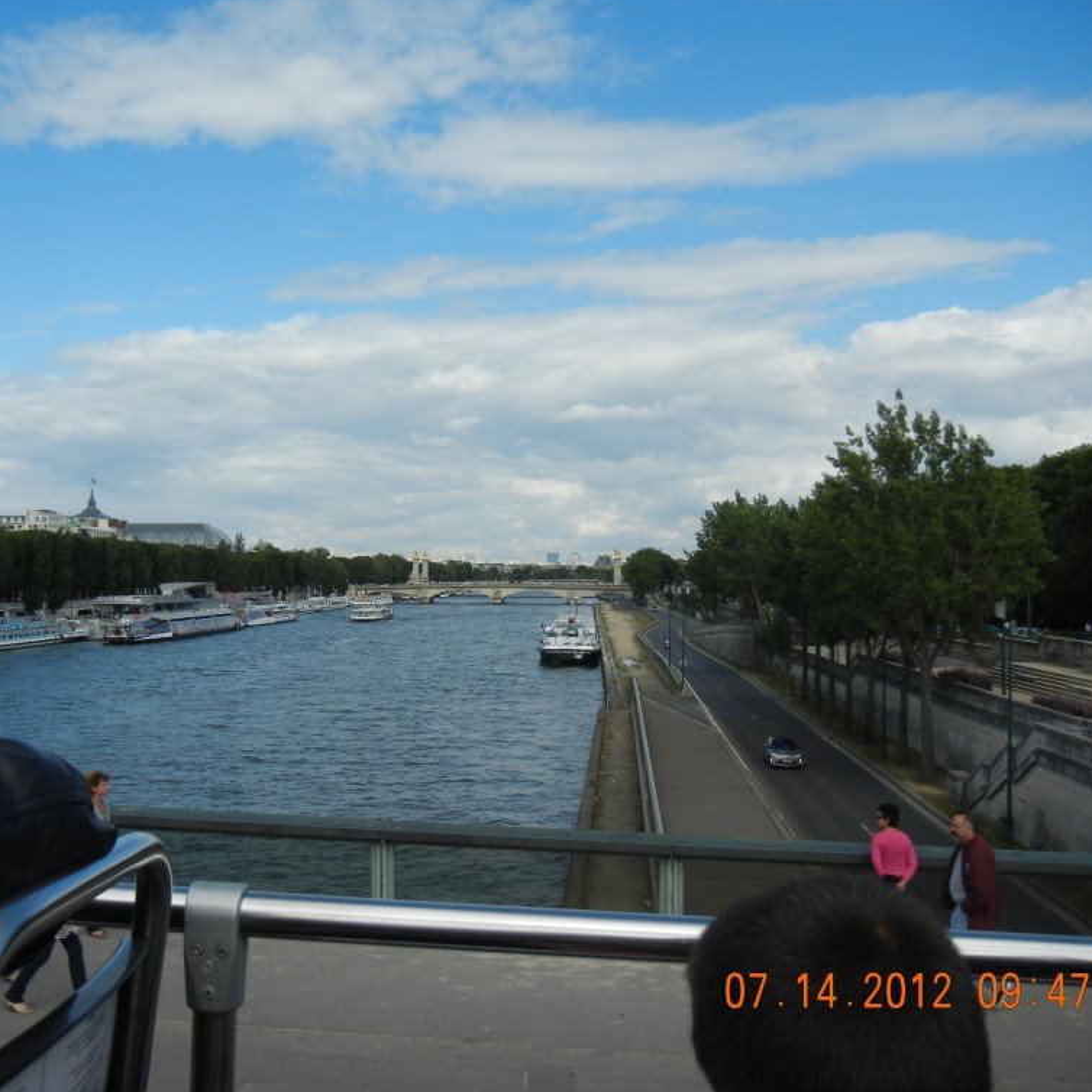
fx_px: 1285
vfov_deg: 46.0
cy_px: 550
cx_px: 439
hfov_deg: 45.8
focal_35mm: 36
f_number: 7
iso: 160
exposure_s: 1/494
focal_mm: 5.4
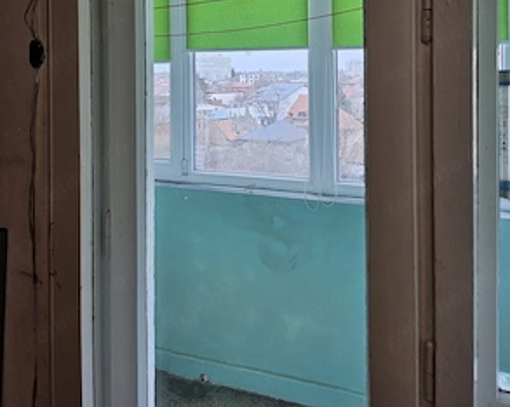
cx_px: 259
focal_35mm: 32
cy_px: 73
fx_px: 483
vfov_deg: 43.3
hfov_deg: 55.7
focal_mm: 5
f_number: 1.8
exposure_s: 1/120
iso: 50
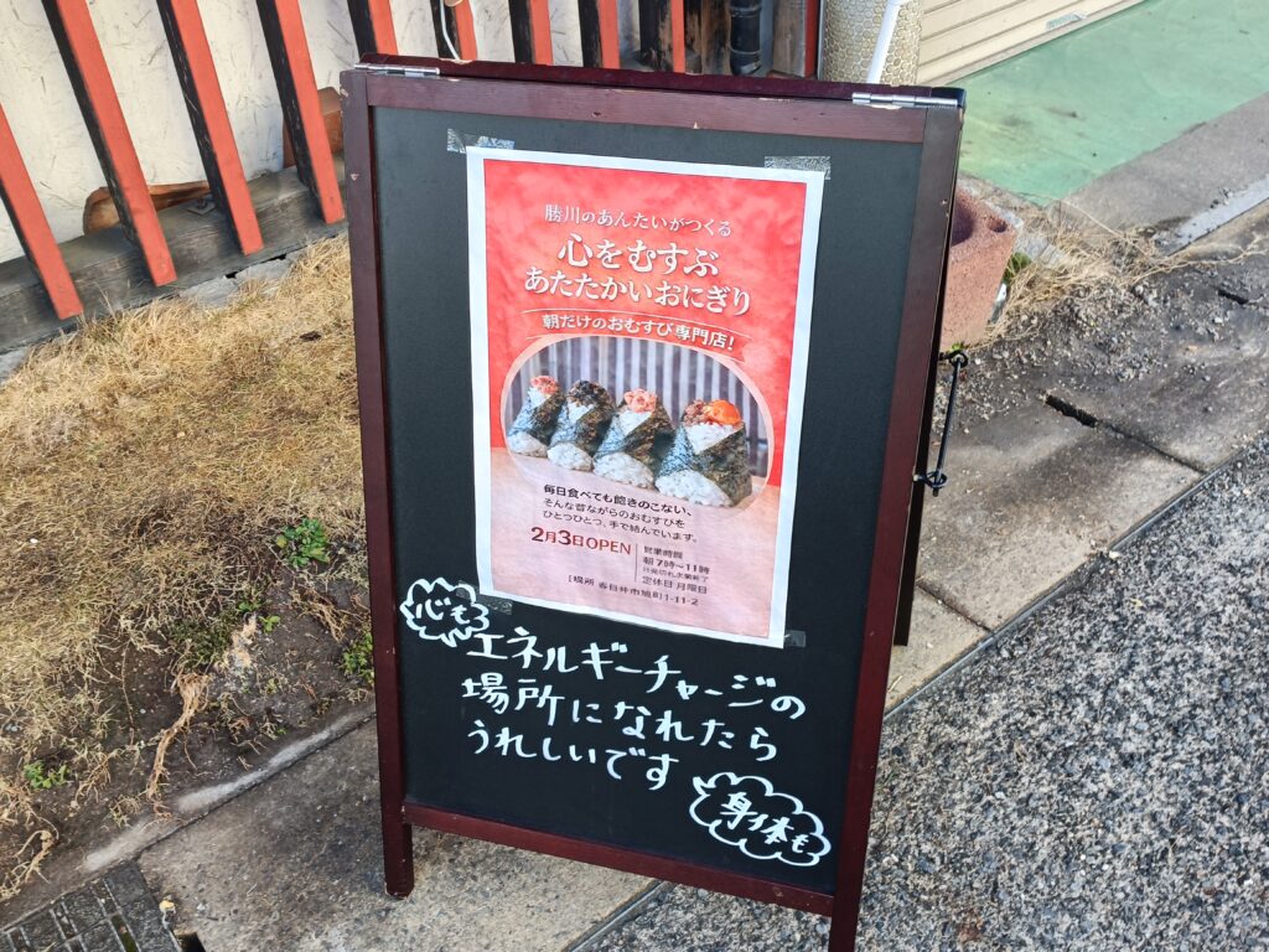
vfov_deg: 44.2
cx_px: 634
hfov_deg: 56.8
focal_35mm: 32
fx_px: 1173
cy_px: 476
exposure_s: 1/60
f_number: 1.7
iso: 100
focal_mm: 4.7
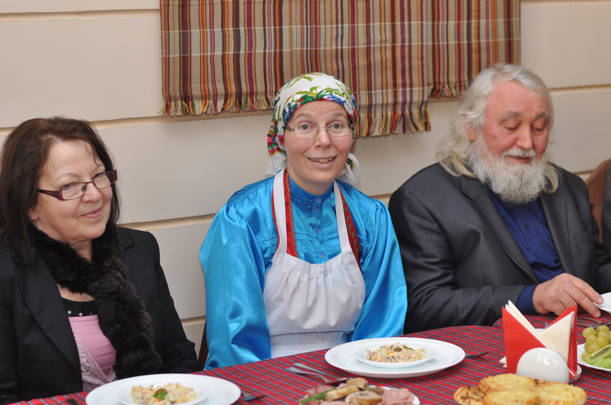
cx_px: 306
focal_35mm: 75
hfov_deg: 27.0
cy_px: 202
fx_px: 1271
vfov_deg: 18.1
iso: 200
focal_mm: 50
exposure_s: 1/100
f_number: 3.2
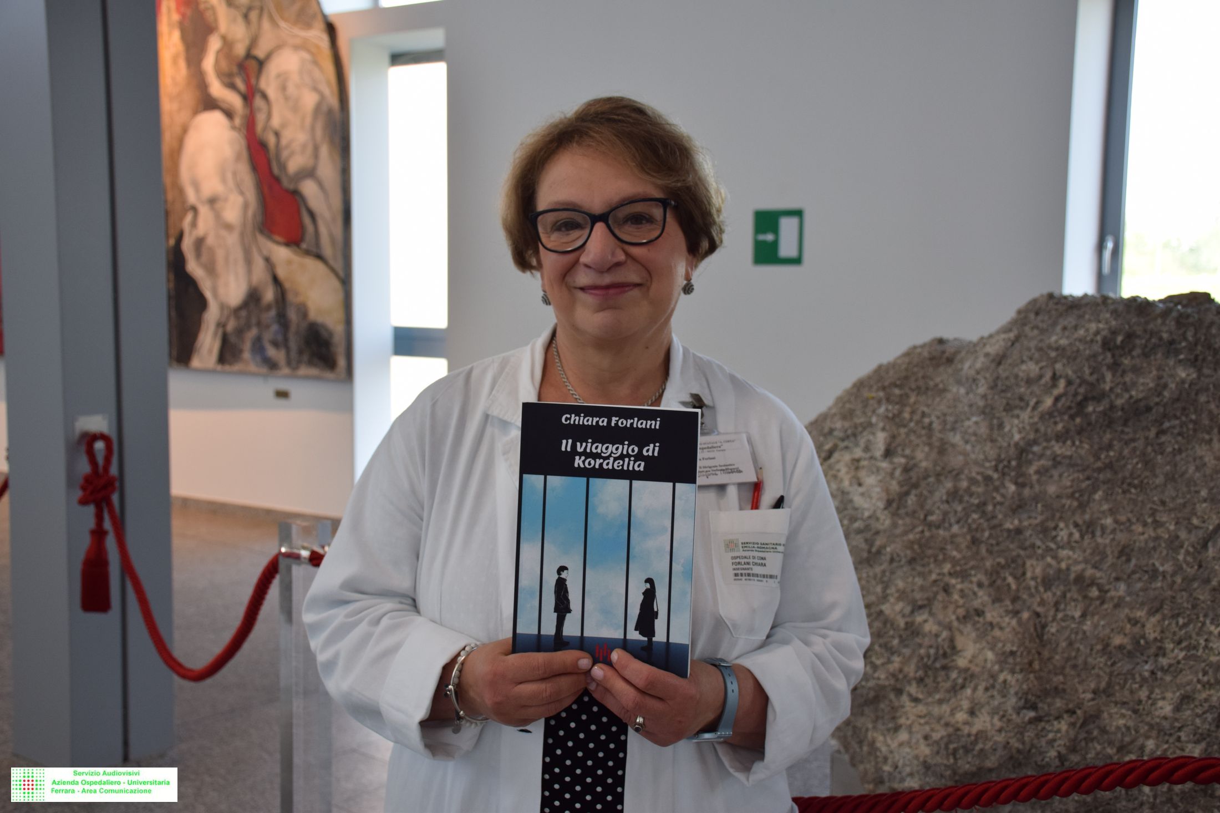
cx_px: 610
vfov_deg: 33.0
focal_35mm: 40
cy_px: 406
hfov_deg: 47.9
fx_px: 1372
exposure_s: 1/125
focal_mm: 27
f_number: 5.6
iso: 400
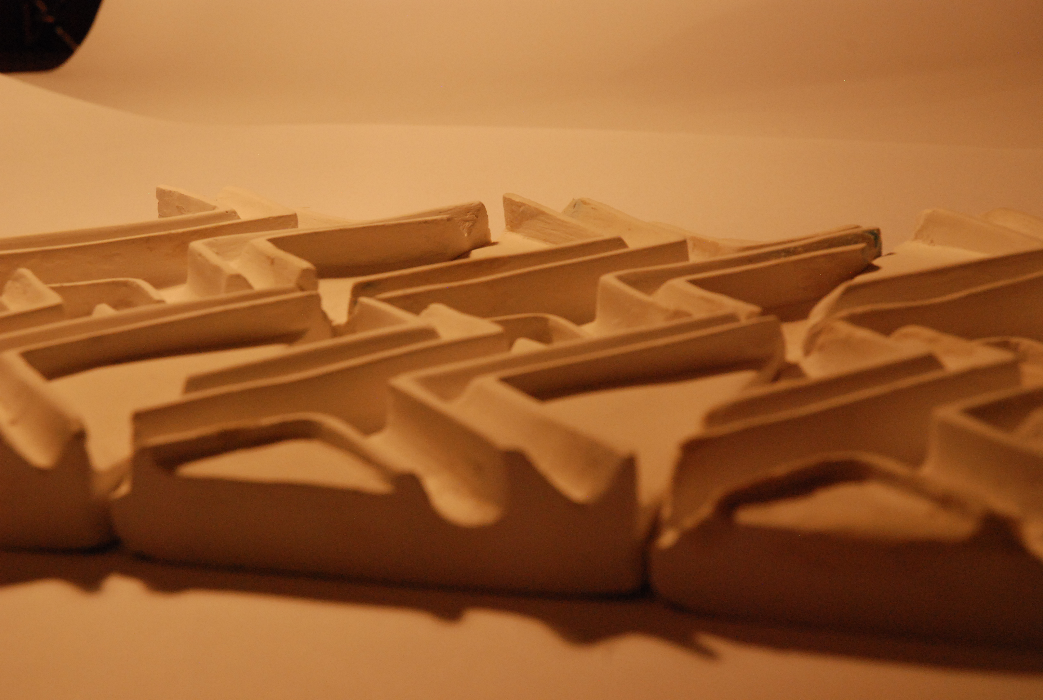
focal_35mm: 84
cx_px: 522
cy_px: 350
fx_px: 2439
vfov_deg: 16.3
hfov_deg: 24.1
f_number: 9
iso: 1250
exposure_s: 1/100
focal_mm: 56
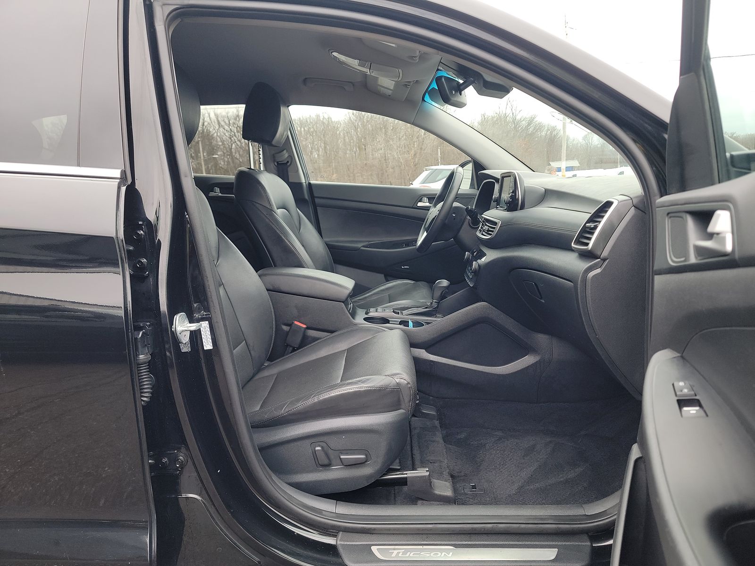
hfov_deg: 71.6
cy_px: 283
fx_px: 523
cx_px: 378
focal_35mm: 24
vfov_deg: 56.8
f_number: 1.8
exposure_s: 1/59
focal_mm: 6.7
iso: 93
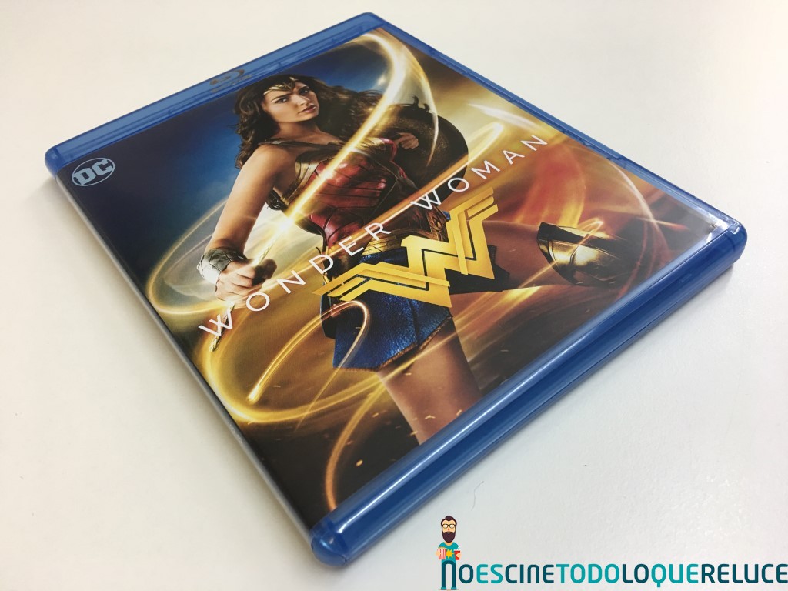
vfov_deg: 48.2
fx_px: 660
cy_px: 296
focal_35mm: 29
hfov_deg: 61.7
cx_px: 394
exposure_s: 1/17
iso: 50
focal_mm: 4.15
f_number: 2.2
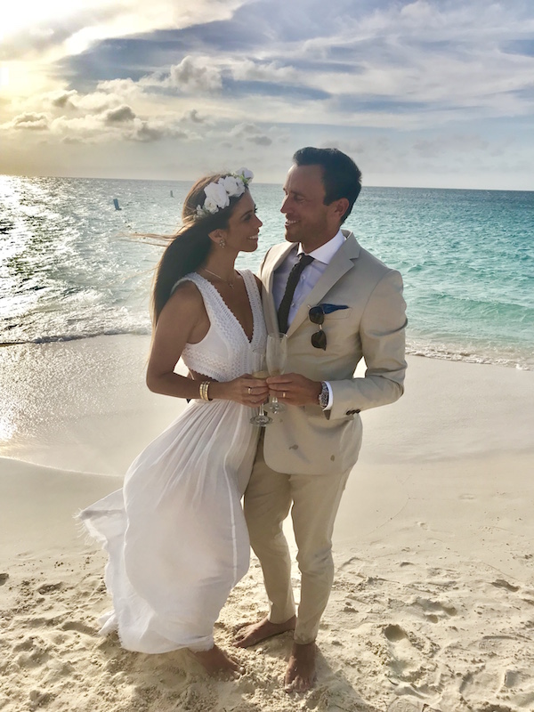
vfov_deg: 63.4
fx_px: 576
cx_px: 267
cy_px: 356
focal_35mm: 28
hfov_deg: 49.7
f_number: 1.8
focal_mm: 3.99
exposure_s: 1/2994
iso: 20
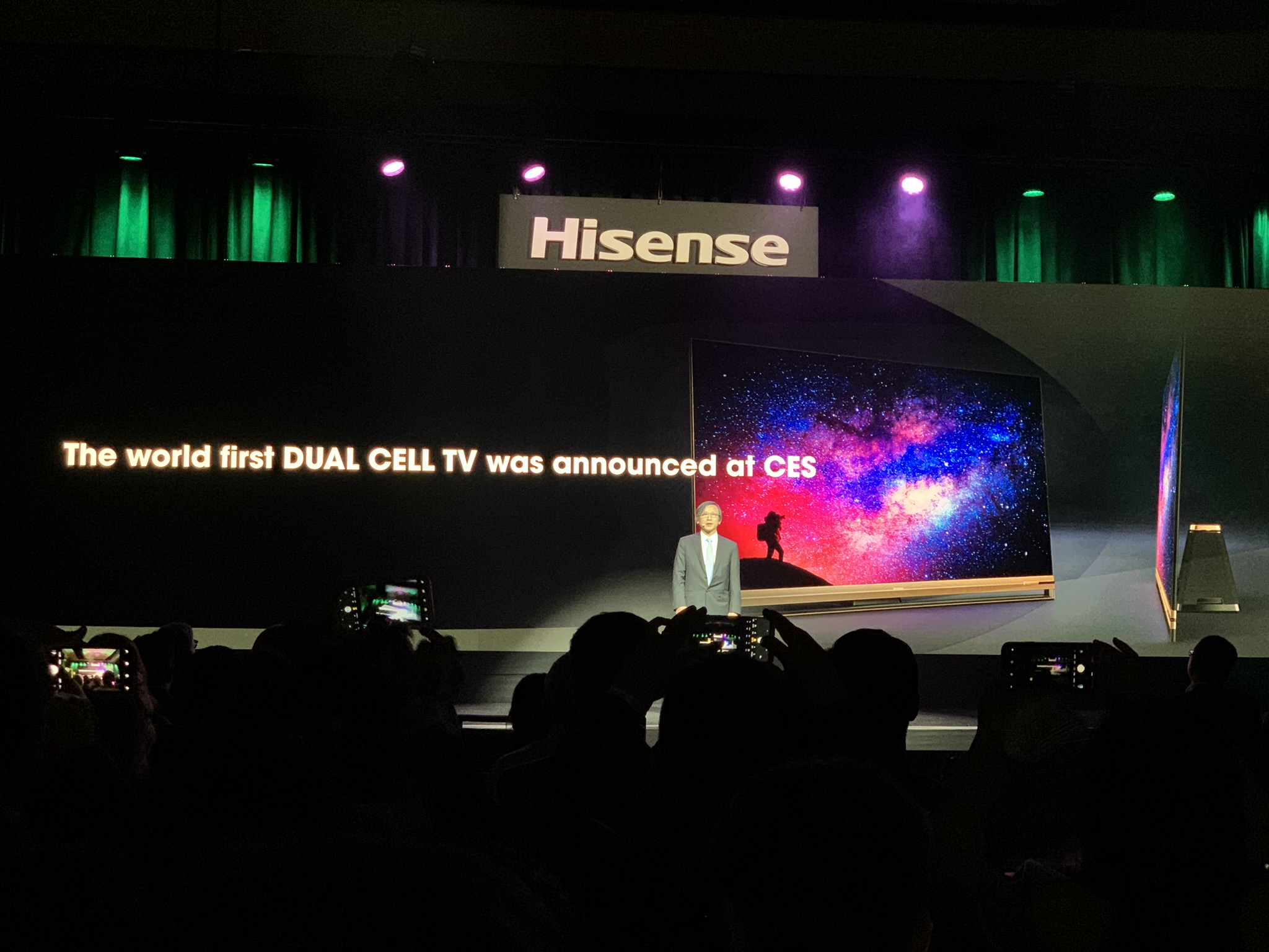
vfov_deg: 28.0
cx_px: 634
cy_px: 476
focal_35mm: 52
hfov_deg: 36.8
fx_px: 1906
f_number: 2.4
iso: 500
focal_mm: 6
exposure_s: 1/33
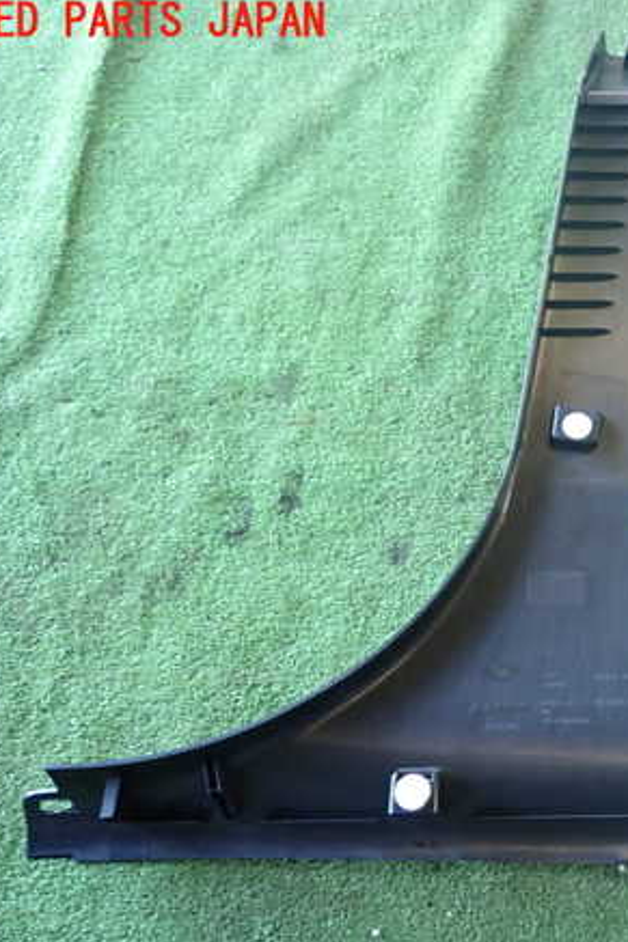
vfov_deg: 48.5
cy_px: 481
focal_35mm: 40
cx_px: 581
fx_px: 1047
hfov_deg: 31.6
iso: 250
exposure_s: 1/30
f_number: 2.2
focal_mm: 5.05
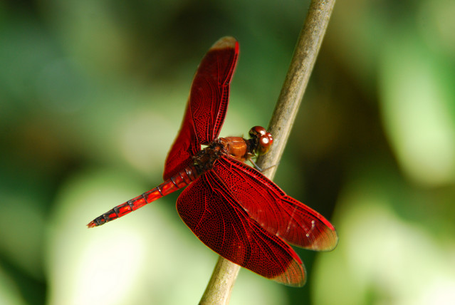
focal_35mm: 450
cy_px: 152
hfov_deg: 4.6
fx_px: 5695
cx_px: 228
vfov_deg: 3.1
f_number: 6.3
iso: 400
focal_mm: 300
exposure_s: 1/80
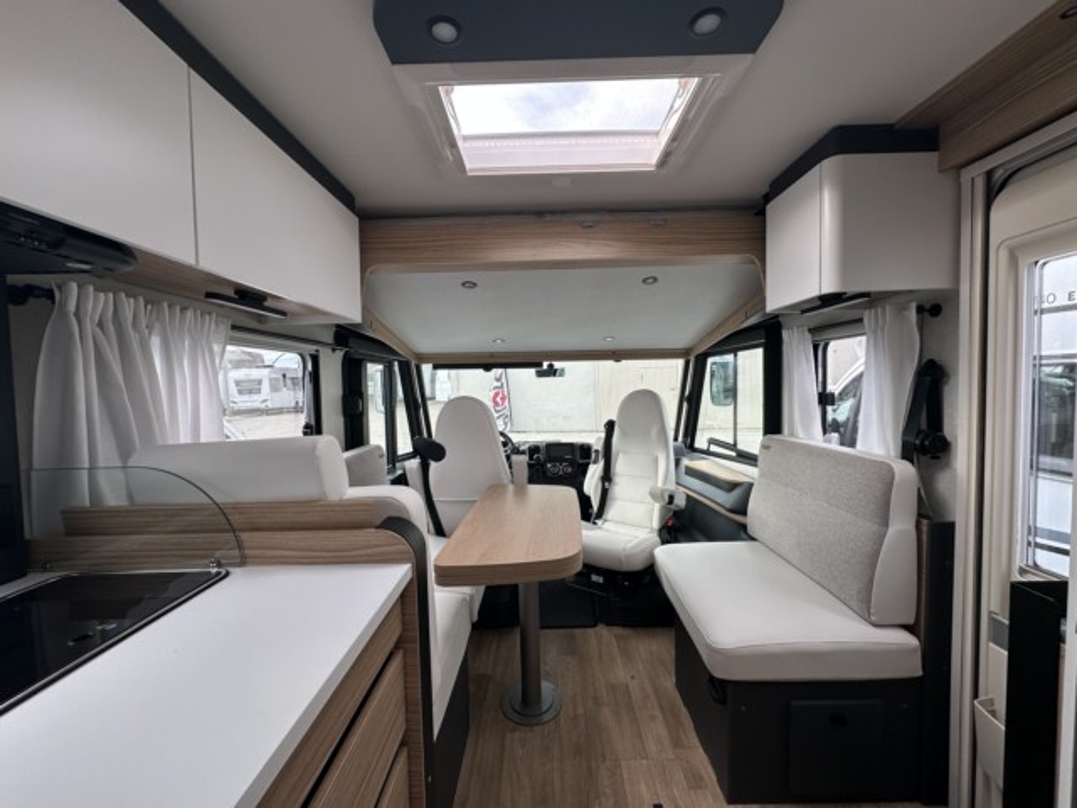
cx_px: 538
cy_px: 404
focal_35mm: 14
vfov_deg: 85.7
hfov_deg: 102.1
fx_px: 436
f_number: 2.2
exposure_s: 1/99
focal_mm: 2.22
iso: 40
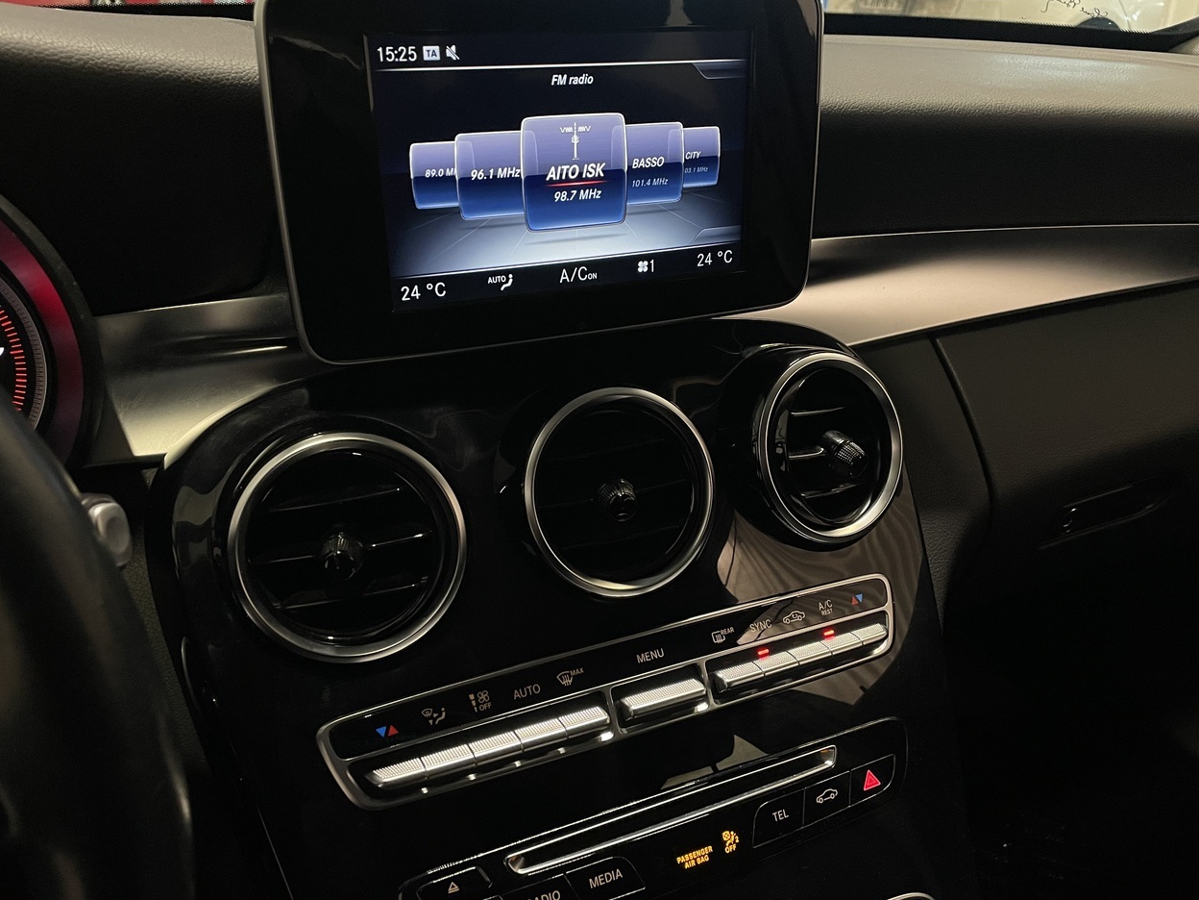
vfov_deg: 46.8
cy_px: 485
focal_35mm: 30
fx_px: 1039
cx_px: 599
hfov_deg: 60.0
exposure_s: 1/55
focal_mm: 4.2
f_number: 1.6
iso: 160
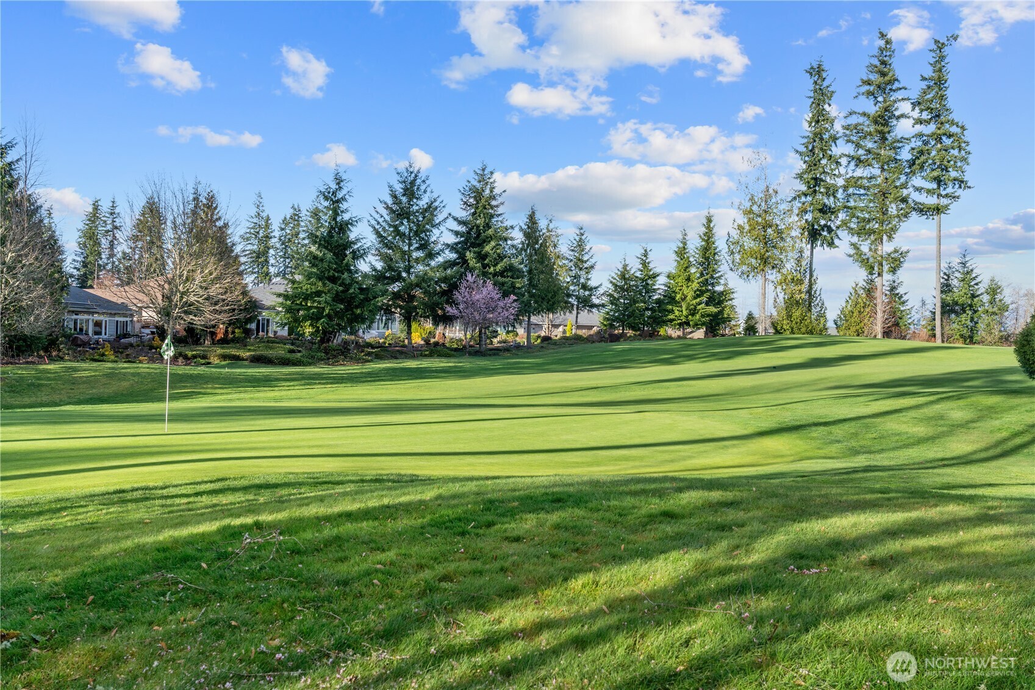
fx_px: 1035
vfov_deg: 36.9
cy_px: 345
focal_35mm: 36
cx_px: 518
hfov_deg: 53.1
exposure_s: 1/320
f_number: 9
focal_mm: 36
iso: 320
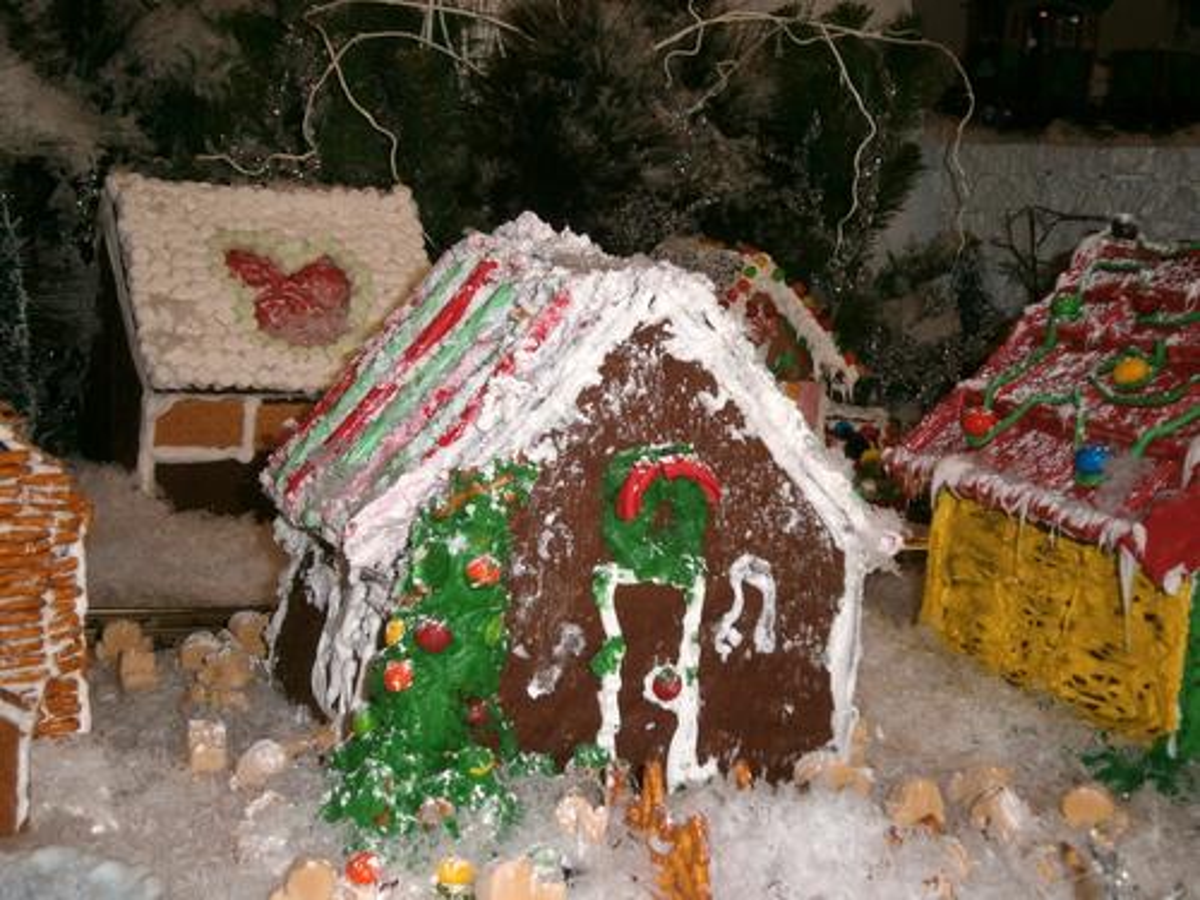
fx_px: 2080
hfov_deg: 32.2
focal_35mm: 60
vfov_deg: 24.4
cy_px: 450
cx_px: 600
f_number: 3.9
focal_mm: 10.7
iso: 125
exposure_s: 1/50
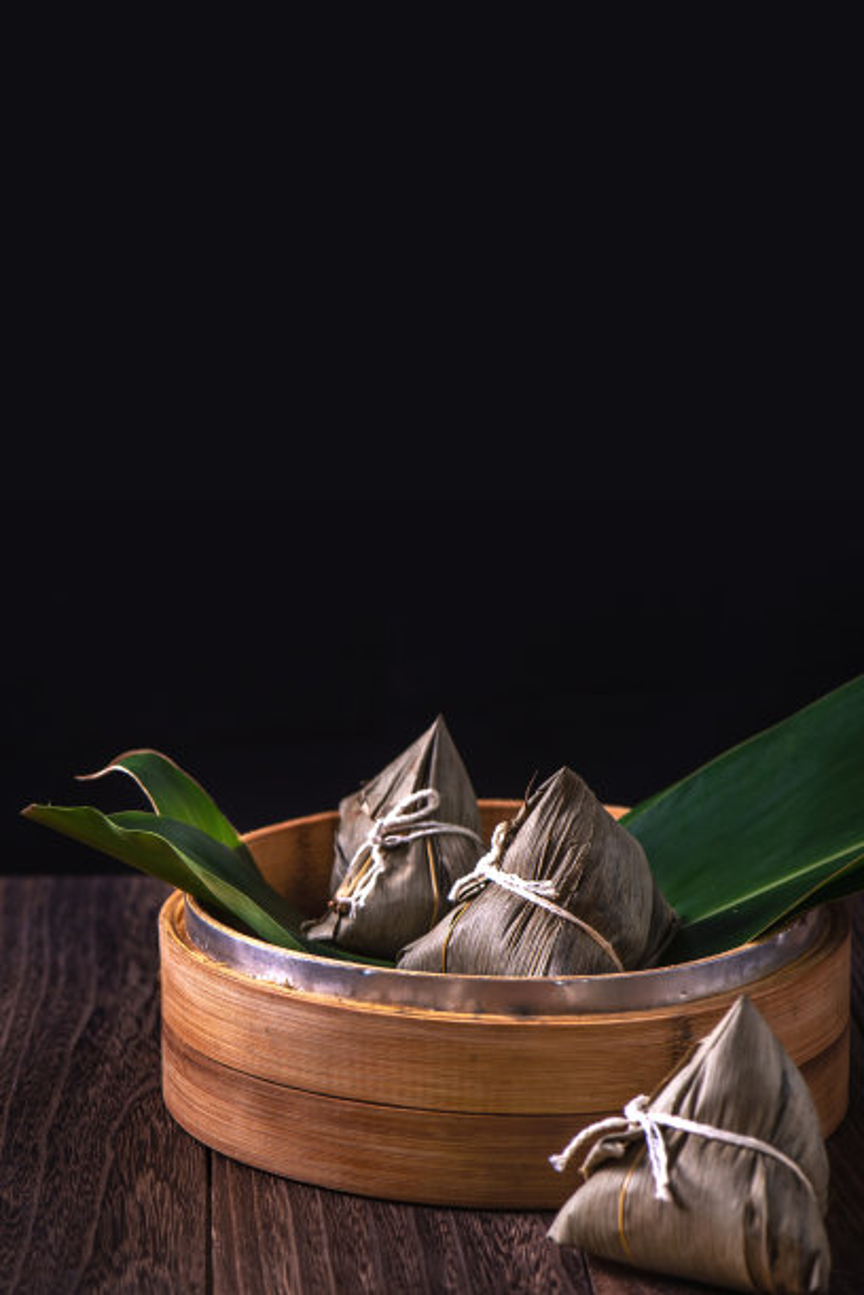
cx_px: 432
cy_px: 648
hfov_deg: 13.0
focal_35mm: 105
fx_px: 3780
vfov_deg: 19.5
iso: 100
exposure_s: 1/125
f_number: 8
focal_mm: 105
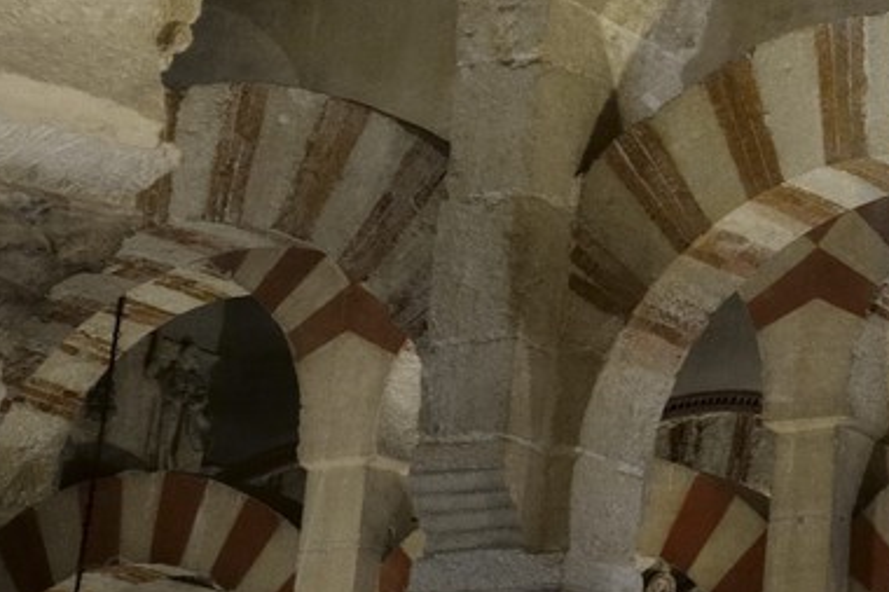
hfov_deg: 11.5
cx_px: 1785
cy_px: -41
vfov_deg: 8.5
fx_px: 3949
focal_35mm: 160
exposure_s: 1/1.67
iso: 1600
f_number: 10
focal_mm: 38
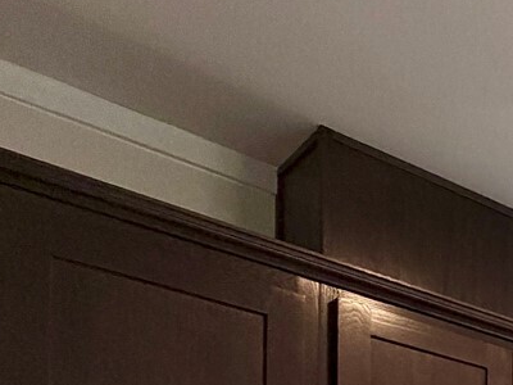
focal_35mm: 56
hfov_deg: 20.7
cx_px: 964
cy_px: 661
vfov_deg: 20.1
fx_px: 830
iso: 320
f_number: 2.2
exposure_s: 1/120
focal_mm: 2.22
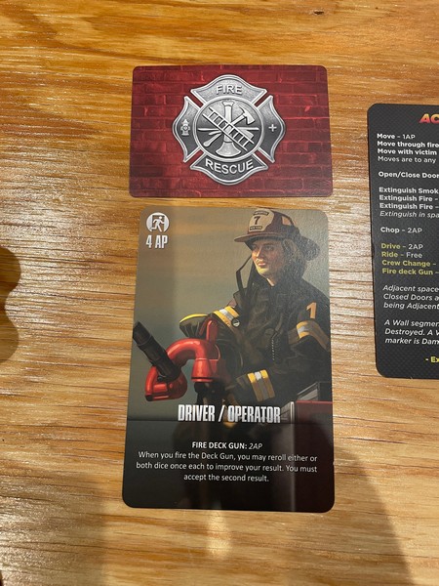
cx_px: 220
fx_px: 440
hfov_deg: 53.1
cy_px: 293
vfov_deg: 67.3
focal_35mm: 26
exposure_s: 1/60
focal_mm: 4.2
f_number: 1.6
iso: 125
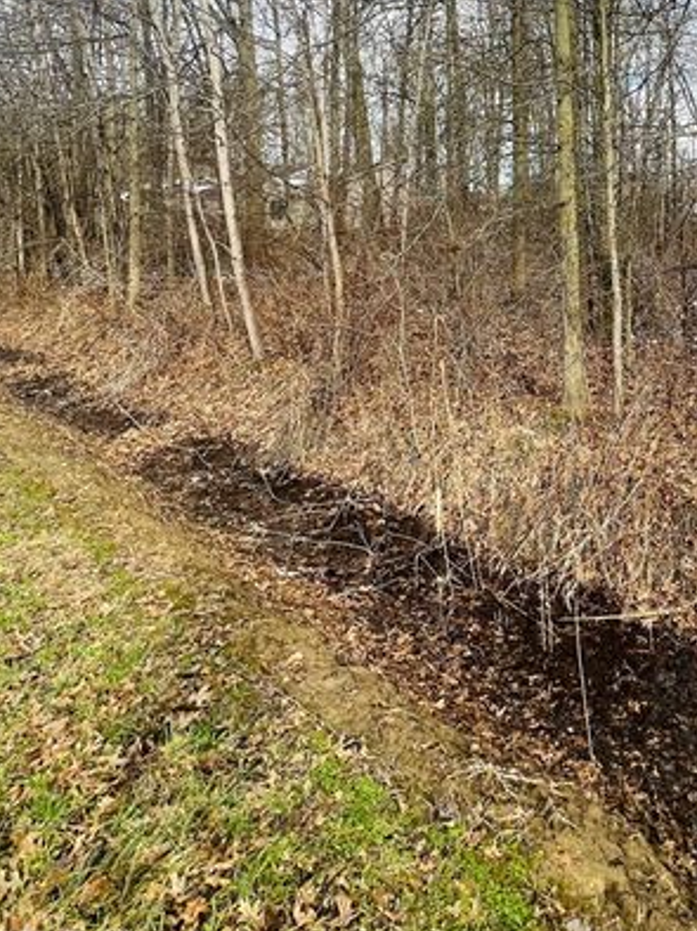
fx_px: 591
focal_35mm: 22
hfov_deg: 55.9
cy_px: 195
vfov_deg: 69.5
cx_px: 574
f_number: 1.8
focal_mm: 1.57
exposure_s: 1/301
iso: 32
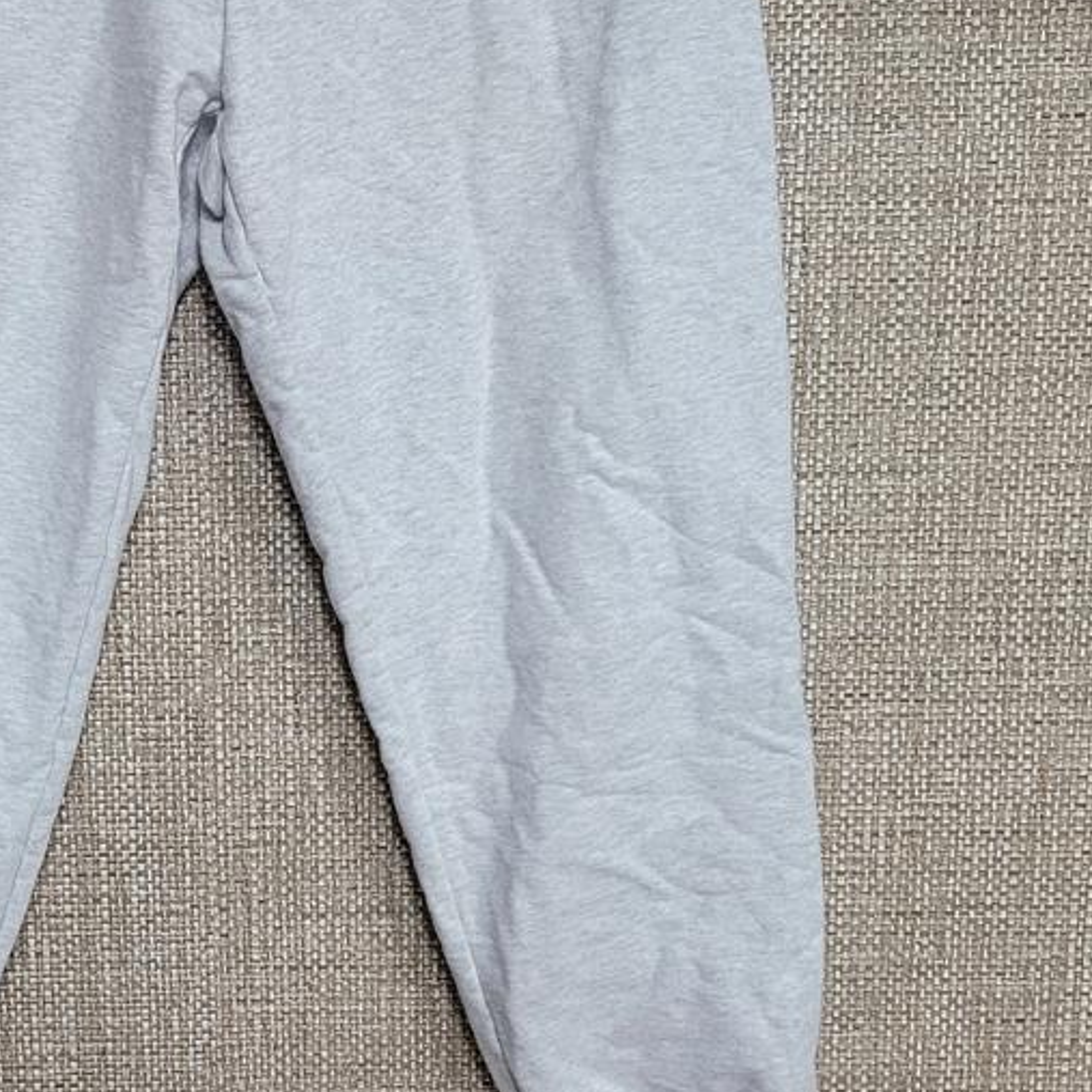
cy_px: 246
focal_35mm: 58
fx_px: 2070
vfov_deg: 29.0
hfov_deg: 29.1
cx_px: 269
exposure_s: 1/120
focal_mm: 5.4
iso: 320
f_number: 1.8
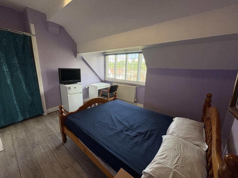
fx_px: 96
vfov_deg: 85.7
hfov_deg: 102.1
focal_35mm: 14
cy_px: 89
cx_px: 119
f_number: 2.2
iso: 80
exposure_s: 1/111
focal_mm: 2.22
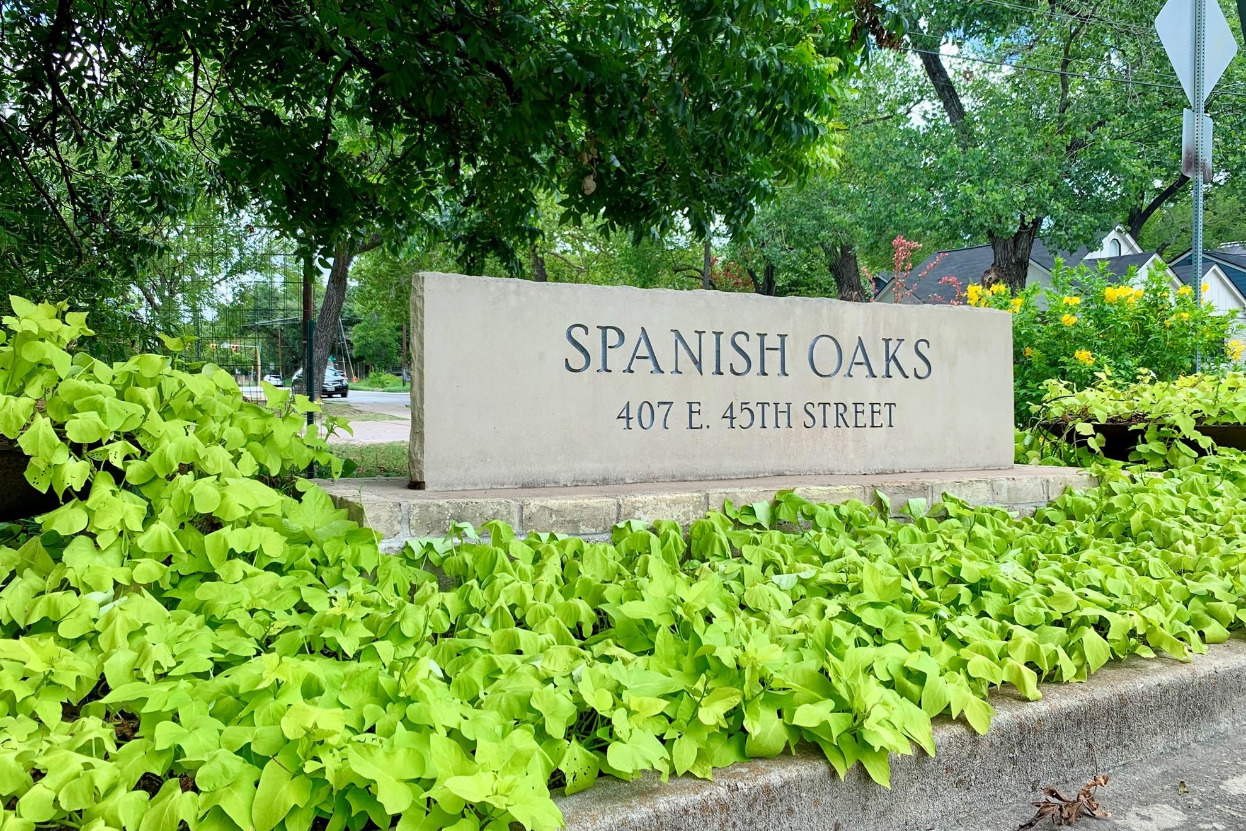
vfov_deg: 46.4
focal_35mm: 28
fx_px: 969
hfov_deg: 65.5
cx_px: 624
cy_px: 384
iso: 25
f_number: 1.8
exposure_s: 1/490
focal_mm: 4.25
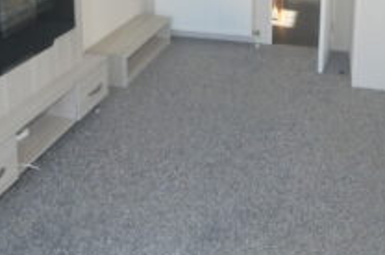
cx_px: 215
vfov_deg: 29.3
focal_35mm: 39
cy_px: -52
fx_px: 416
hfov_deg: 49.5
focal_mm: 10
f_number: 5.6
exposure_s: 1/125
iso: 400
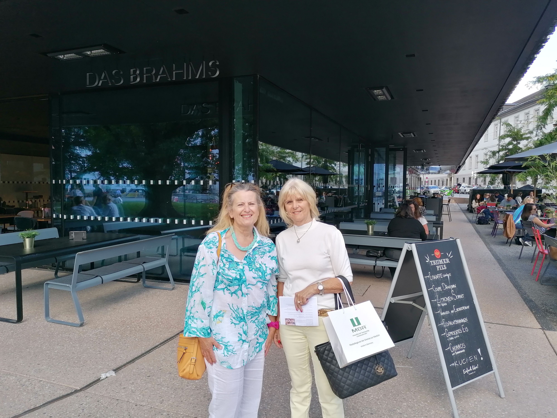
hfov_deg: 65.3
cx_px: 278
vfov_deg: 51.4
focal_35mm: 27
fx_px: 434
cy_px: 209
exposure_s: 1/200
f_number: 1.8
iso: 50
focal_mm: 4.75
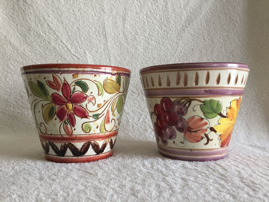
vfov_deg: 48.2
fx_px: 225
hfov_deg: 61.7
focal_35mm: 29
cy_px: 101
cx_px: 134
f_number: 2.2
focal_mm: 4.15
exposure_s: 1/33
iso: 125
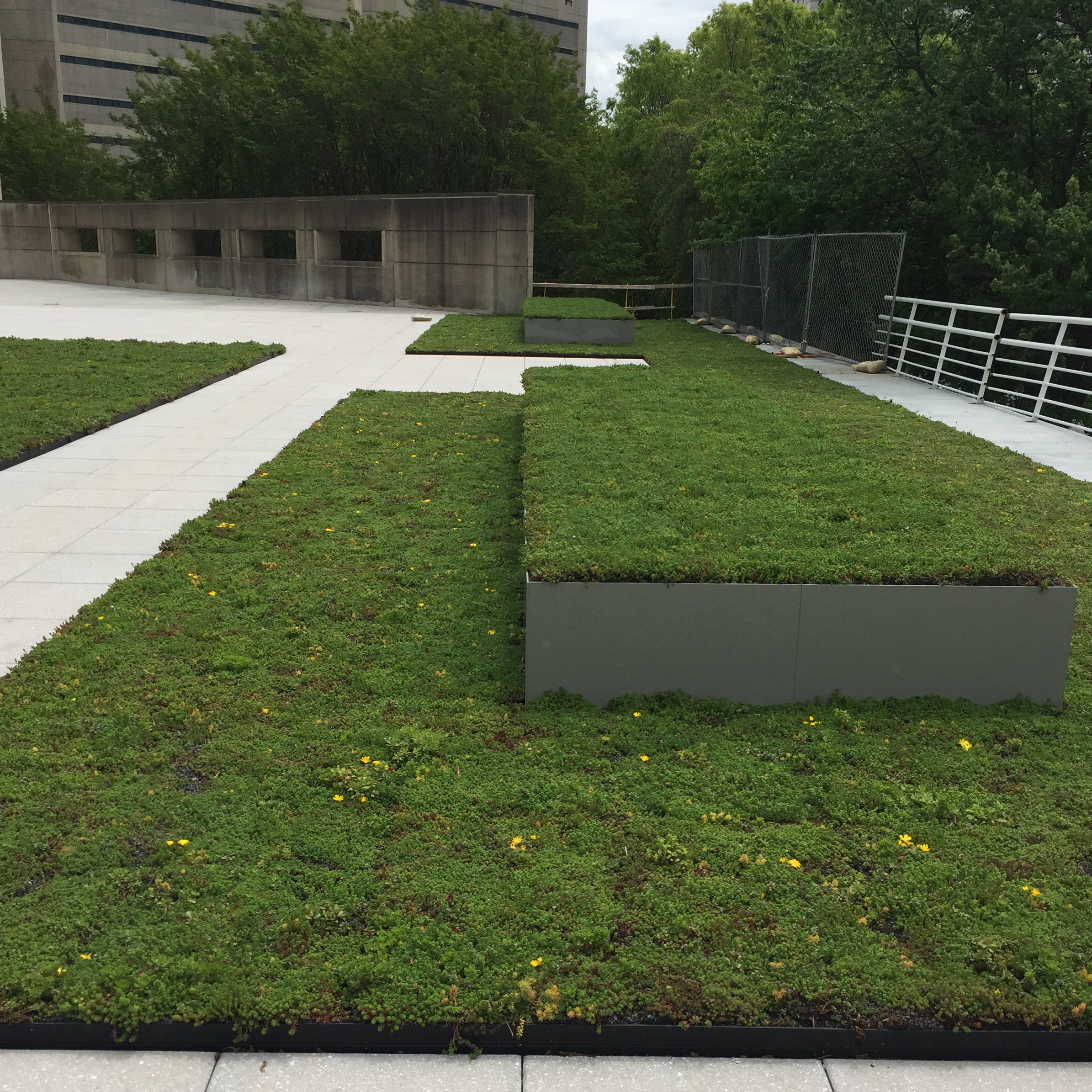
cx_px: 538
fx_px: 1249
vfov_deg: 47.2
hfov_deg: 47.2
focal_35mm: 35
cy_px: 593
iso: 32
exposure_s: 1/2825
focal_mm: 4.15
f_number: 2.2
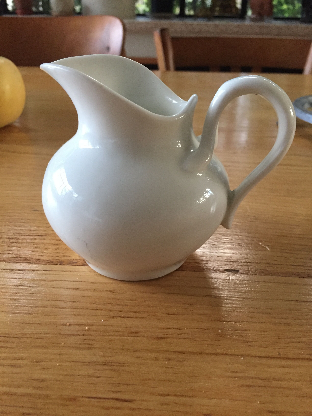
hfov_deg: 48.2
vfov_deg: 61.7
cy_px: 208
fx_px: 349
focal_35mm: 29
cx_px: 156
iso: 250
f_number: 2.2
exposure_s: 1/33
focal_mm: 4.15
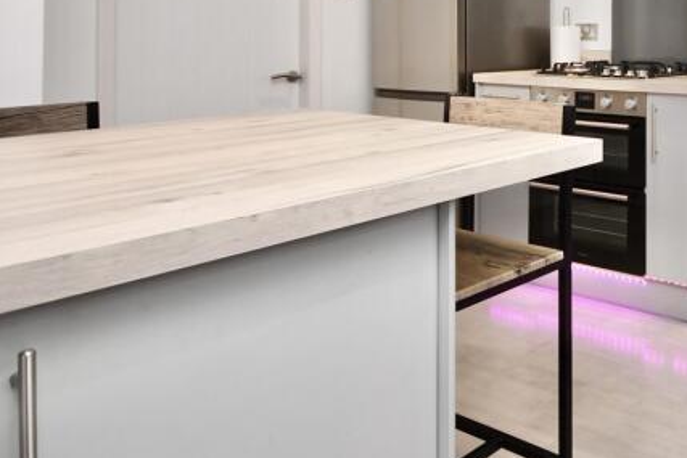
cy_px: 12
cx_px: 681
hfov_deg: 45.3
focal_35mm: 36
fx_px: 687
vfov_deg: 34.0
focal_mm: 10
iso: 200
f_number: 4
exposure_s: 1/60
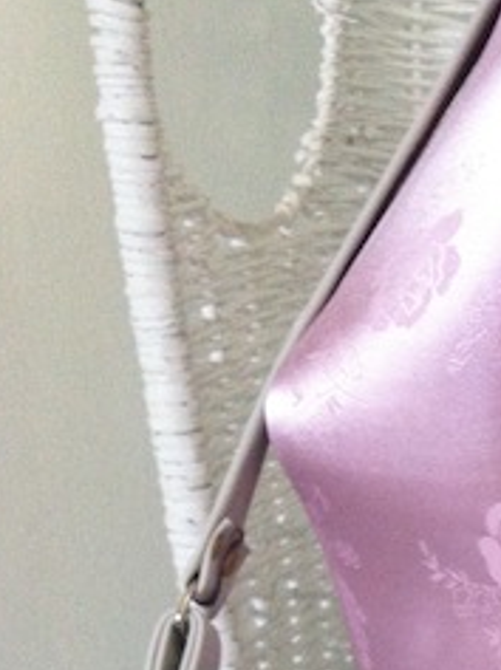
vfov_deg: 19.3
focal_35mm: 99
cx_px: 668
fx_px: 1916
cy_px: 683
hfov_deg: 14.2
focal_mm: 3.85
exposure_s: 1/17
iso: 200
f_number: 2.8
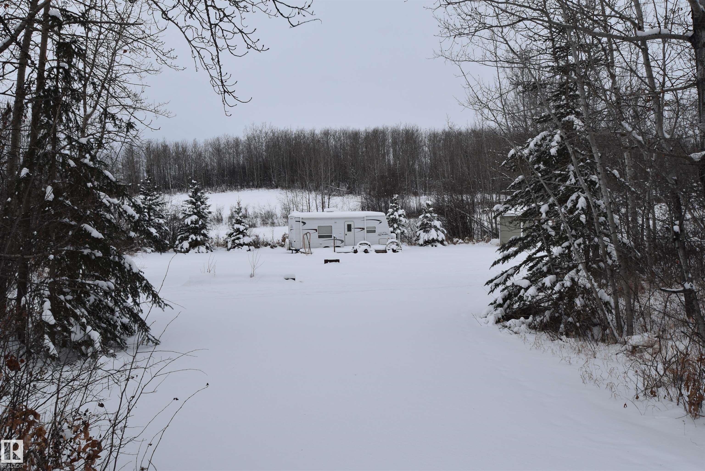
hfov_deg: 61.9
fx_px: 588
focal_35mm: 30
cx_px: 352
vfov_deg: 43.6
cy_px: 236
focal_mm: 20
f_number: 8
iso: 220
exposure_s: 1/250
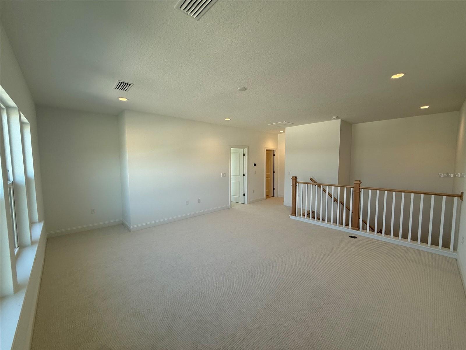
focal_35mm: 14
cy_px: 175
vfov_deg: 85.7
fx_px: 188
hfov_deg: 102.1
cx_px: 233
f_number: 2.2
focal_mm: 2.22
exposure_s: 1/120
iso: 64
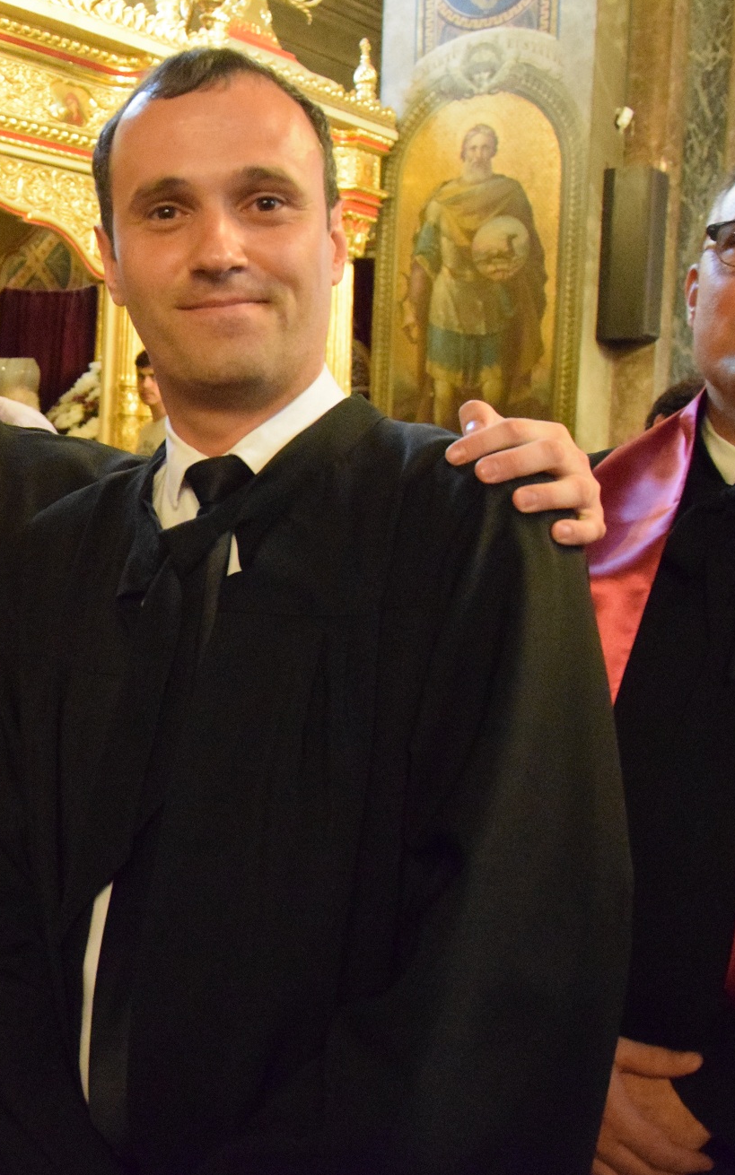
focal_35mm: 42
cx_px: 22
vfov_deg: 47.2
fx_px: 1346
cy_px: 594
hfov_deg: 28.9
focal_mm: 18
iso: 10000
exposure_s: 1/50
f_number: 3.5
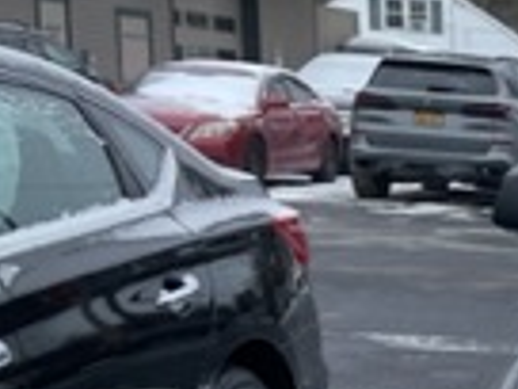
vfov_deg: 11.9
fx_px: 1826
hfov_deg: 12.8
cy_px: 446
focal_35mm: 122
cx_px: 1207
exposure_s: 1/1416
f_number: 1.6
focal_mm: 4.2
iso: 32
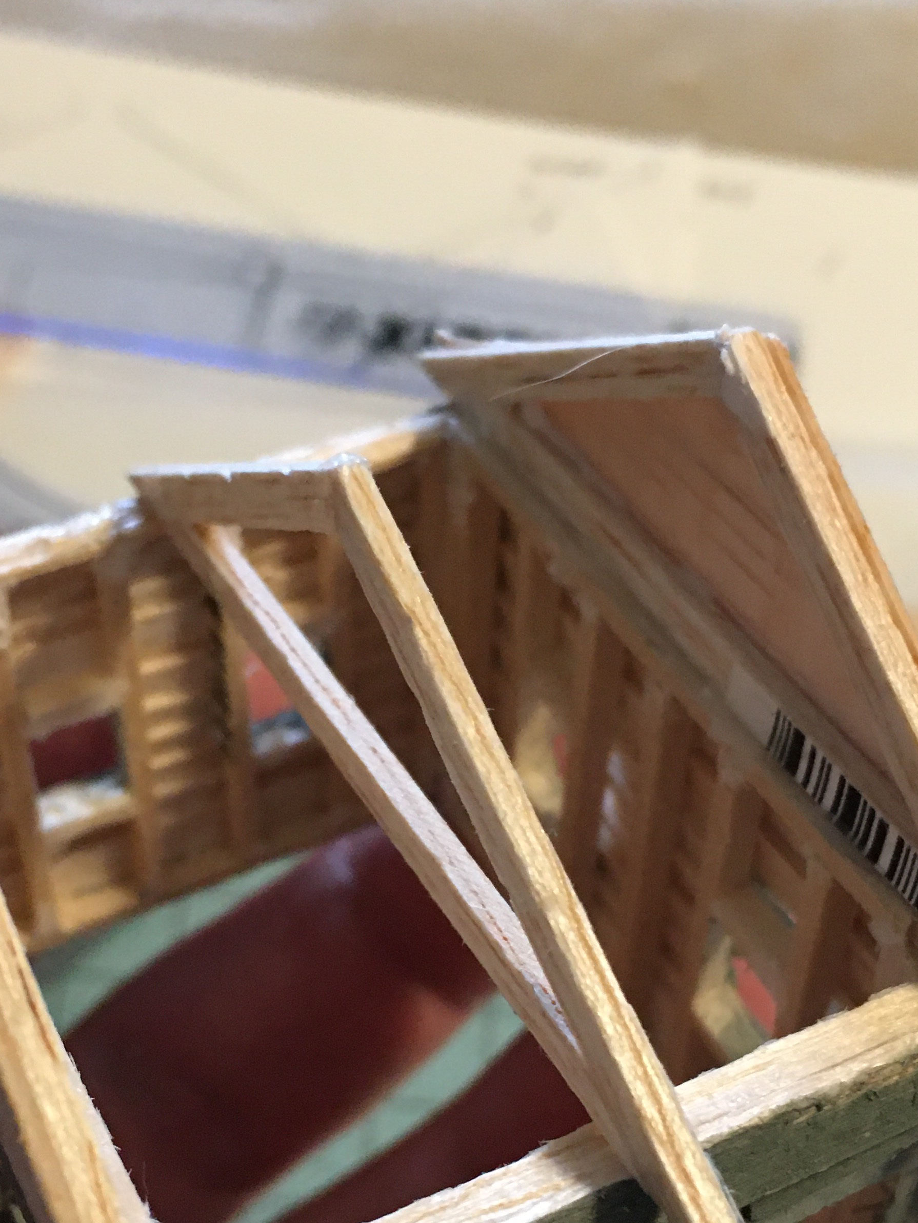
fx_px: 1732
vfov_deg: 38.3
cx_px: 386
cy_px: 843
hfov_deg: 29.6
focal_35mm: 49
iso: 200
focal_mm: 4.15
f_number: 2.2
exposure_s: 1/30
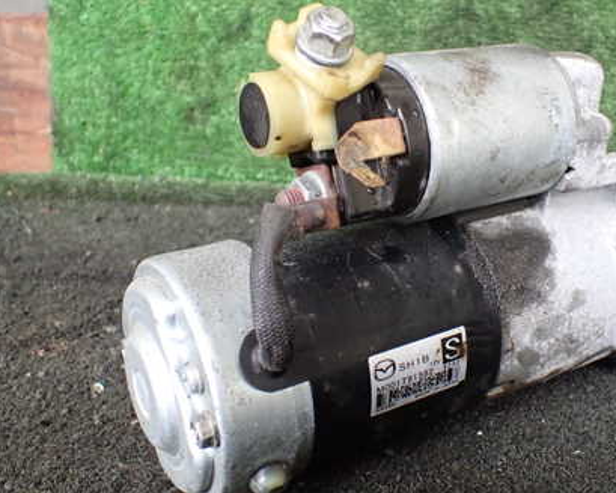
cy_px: 243
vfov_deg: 34.9
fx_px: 784
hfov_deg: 42.5
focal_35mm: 43
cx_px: 398
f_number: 2.3
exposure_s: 1/100
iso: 800
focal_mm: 5.4
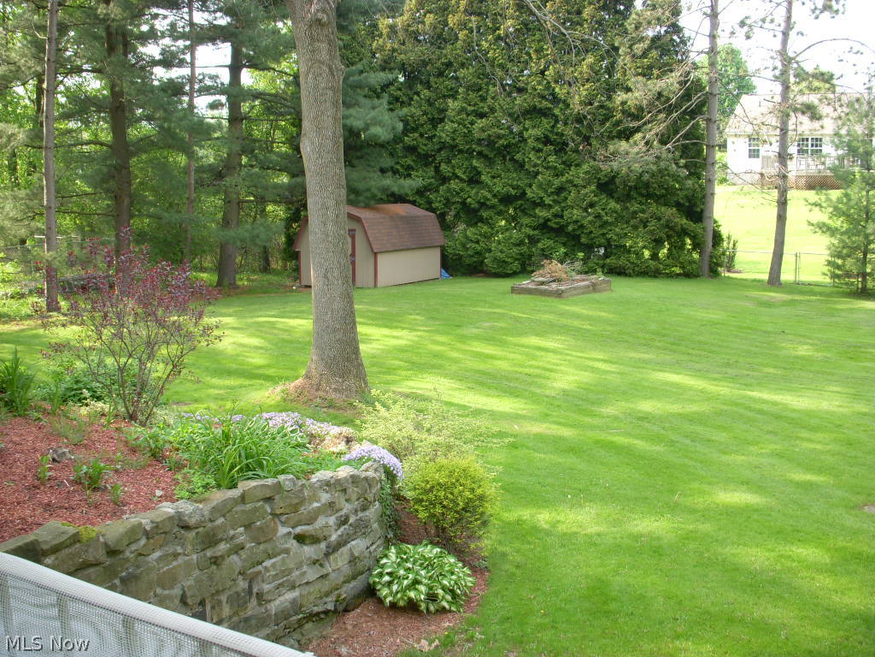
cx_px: 438
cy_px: 328
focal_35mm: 38
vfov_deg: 37.7
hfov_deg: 49.0
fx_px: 961
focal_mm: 6.3
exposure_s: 1/80
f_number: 3.3
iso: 100
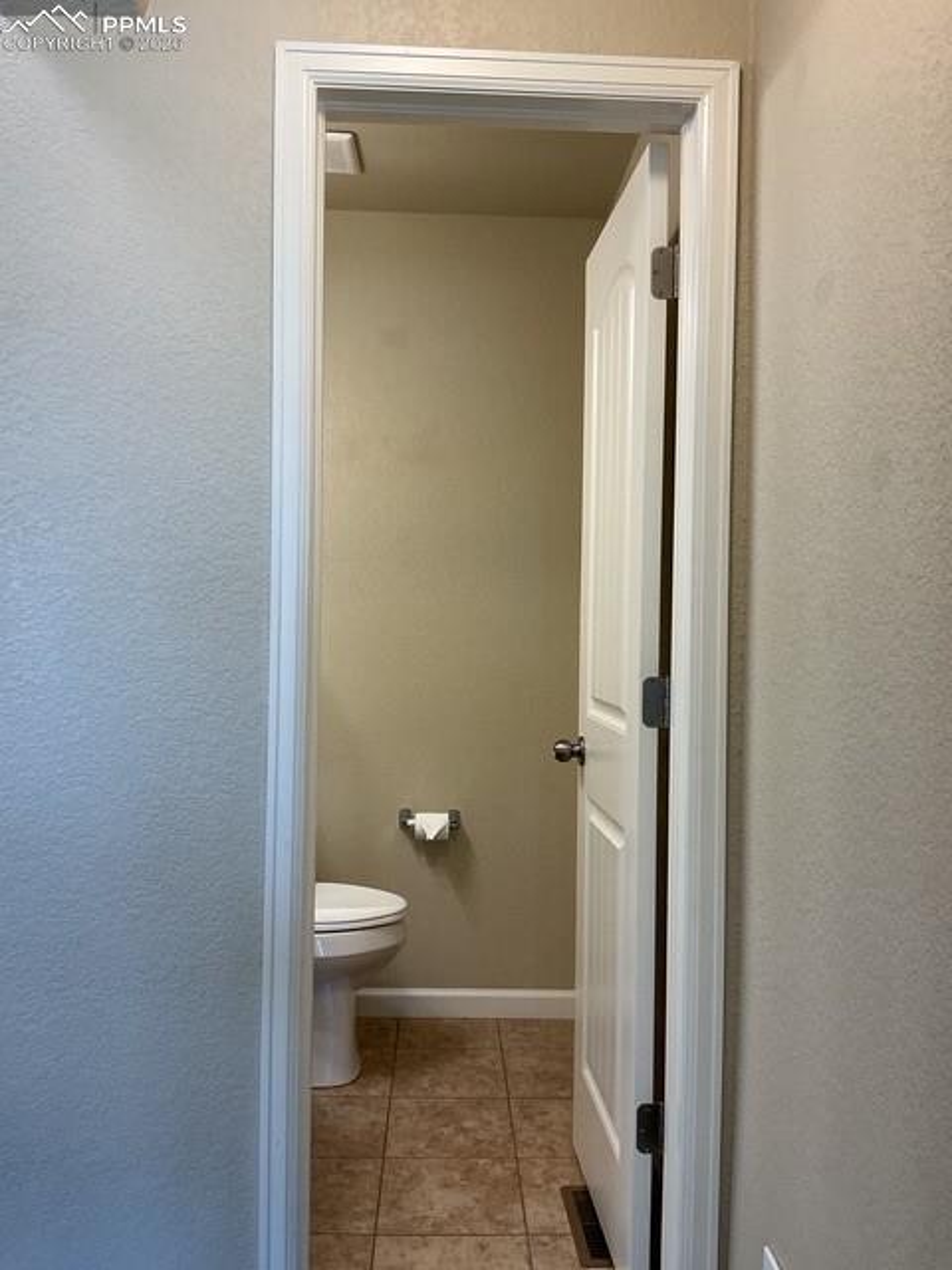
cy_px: 635
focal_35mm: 29
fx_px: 1063
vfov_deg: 61.7
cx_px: 476
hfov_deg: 48.2
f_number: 1.8
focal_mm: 3
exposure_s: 1/60
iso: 40
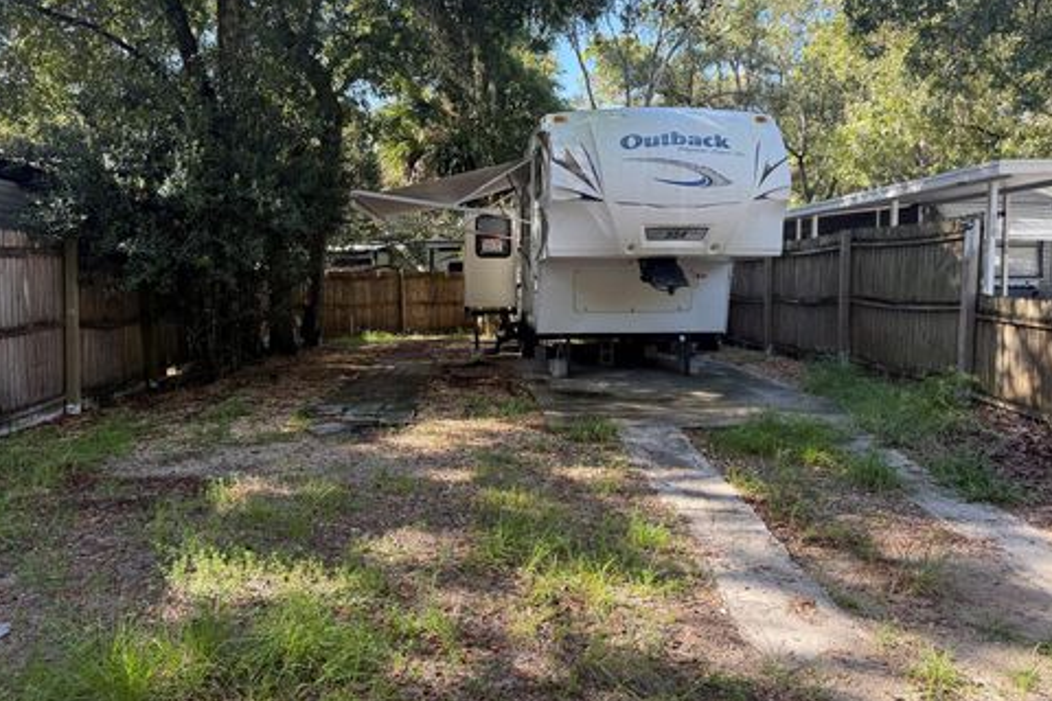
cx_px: 522
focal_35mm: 26
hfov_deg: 69.4
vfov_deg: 49.5
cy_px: 317
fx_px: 760
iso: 100
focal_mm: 6.76
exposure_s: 1/410
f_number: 1.78
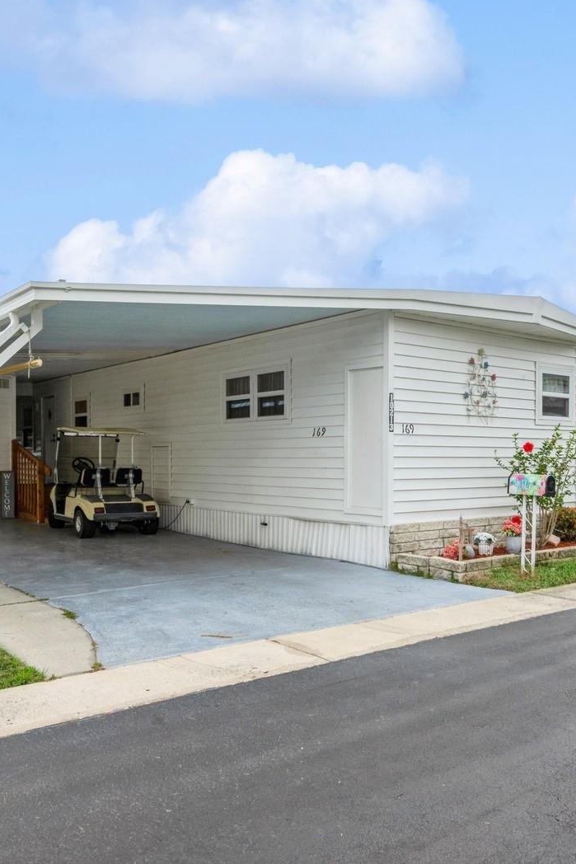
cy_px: 430
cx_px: 327
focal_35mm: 30
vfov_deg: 62.3
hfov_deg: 43.8
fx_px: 714
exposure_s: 1/400
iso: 200
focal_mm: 13
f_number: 8
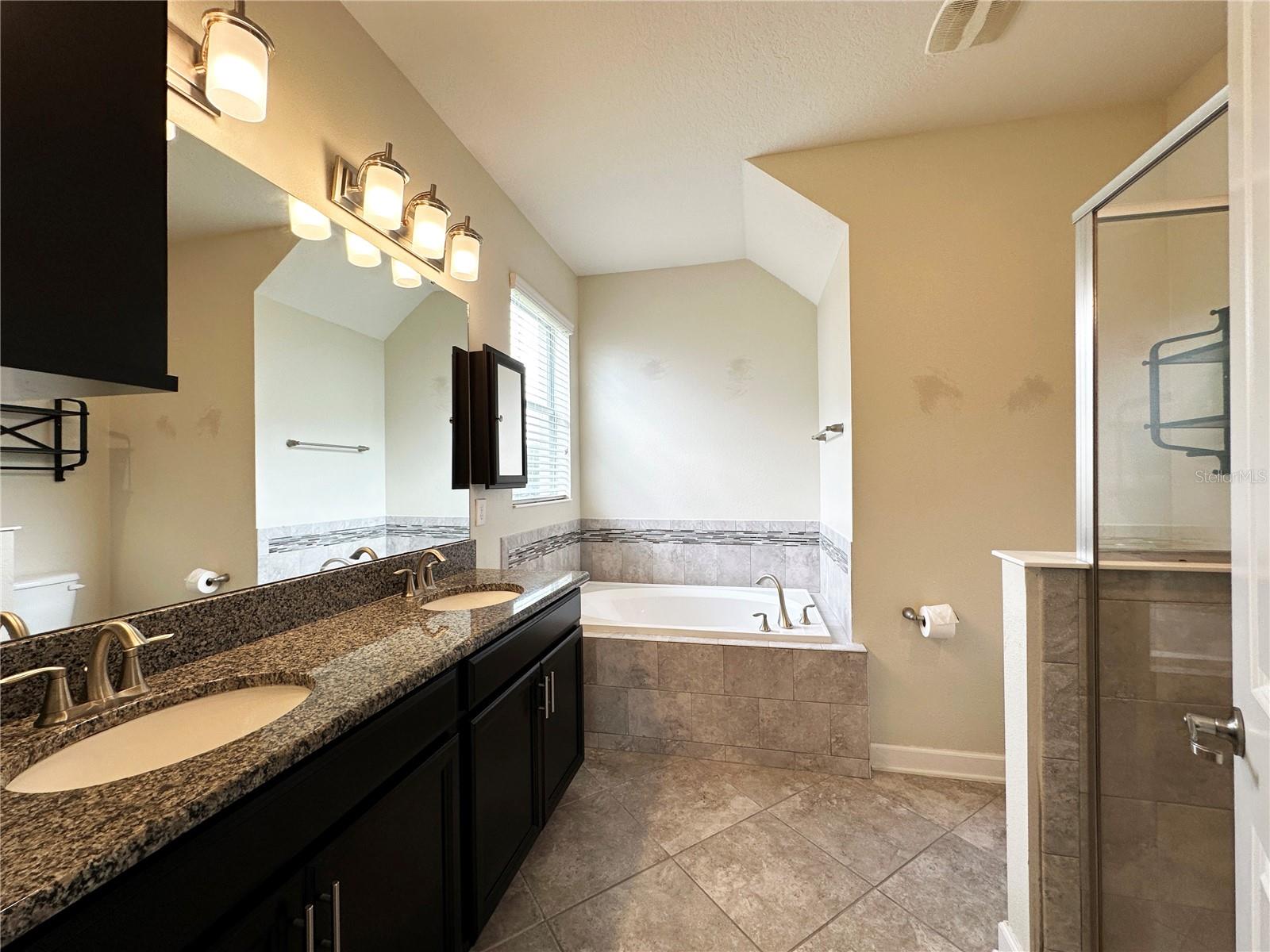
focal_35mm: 14
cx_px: 635
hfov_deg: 102.1
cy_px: 476
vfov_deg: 85.7
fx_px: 514
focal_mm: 2.22
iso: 64
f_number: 2.2
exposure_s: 1/120
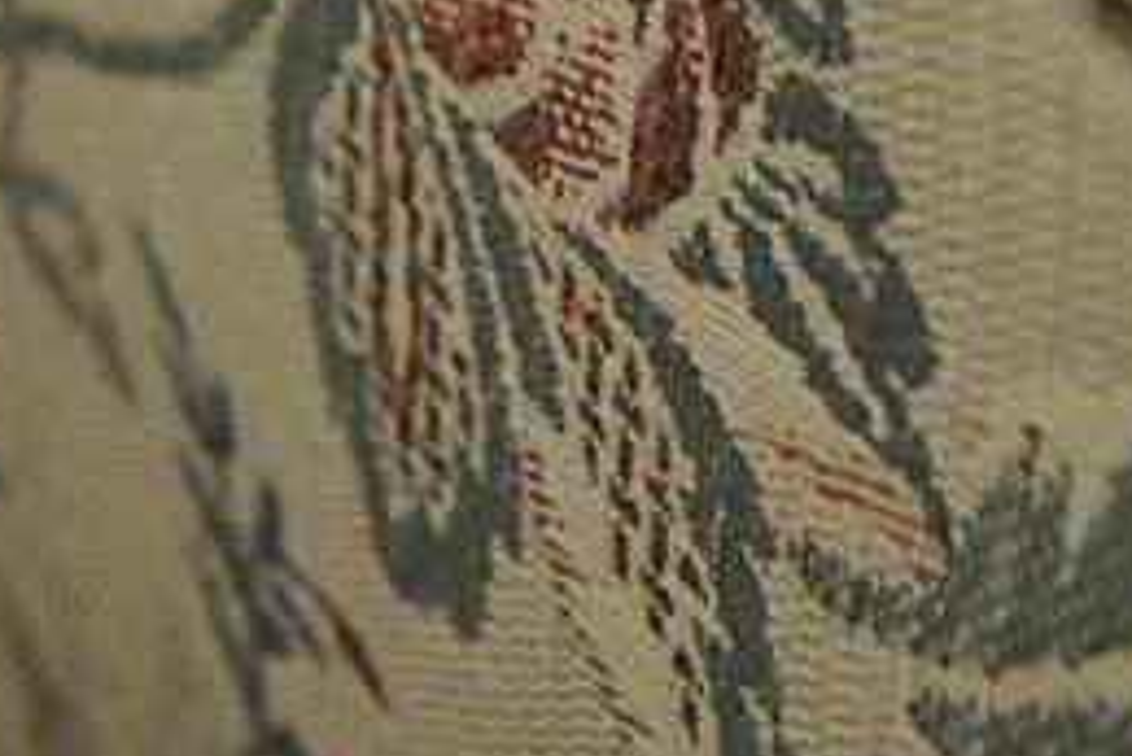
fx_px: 5820
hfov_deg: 11.1
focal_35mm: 185
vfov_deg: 7.3
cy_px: -343
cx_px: 511
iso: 2200
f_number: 4.5
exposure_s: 1/60
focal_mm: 32
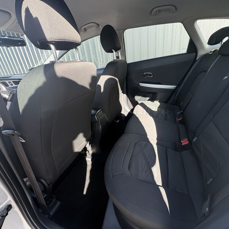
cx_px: 130
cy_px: 117
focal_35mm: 17
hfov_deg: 83.5
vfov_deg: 84.0
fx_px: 127
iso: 100
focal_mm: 2.22
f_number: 2.2
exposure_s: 1/127
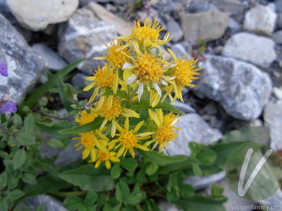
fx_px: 358
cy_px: 94
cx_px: 128
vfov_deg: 32.8
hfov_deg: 42.9
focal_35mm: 44
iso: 79
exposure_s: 1/73.9
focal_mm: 6.3
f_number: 2.9
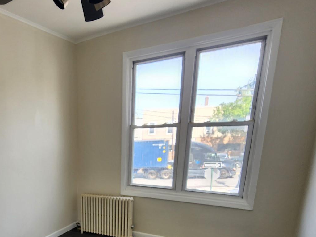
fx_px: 237
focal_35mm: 26
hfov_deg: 61.0
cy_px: 199
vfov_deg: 49.0
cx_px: 57
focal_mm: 2.2
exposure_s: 1/120
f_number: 2.2
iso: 80
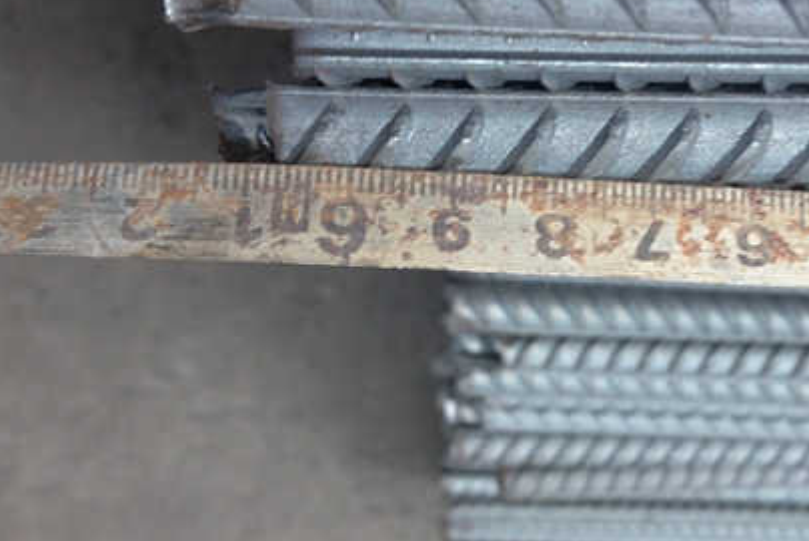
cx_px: 563
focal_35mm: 54
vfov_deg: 25.0
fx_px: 1214
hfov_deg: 36.3
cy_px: 339
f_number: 2.4
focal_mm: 4.28
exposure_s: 1/40
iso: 64
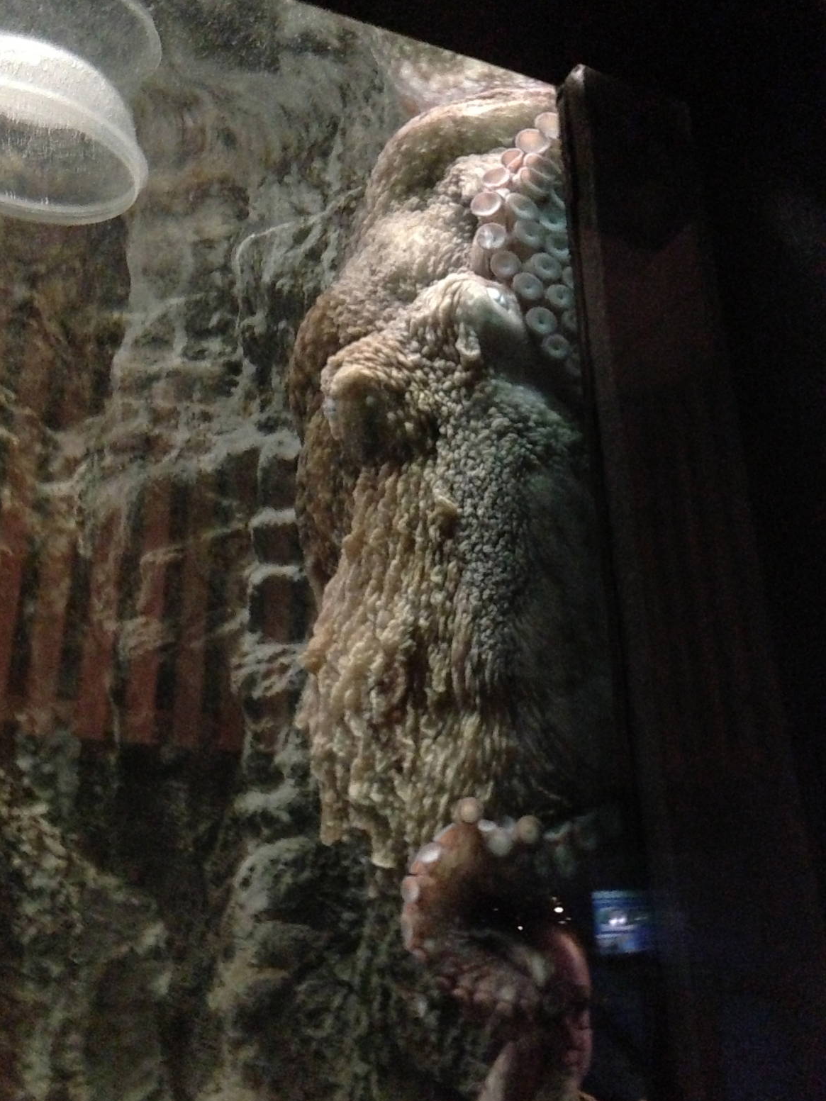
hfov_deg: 41.8
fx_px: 1082
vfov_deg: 54.0
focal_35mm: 34
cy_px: 560
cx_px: 401
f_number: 2.4
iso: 1600
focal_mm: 4.13
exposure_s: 1/15
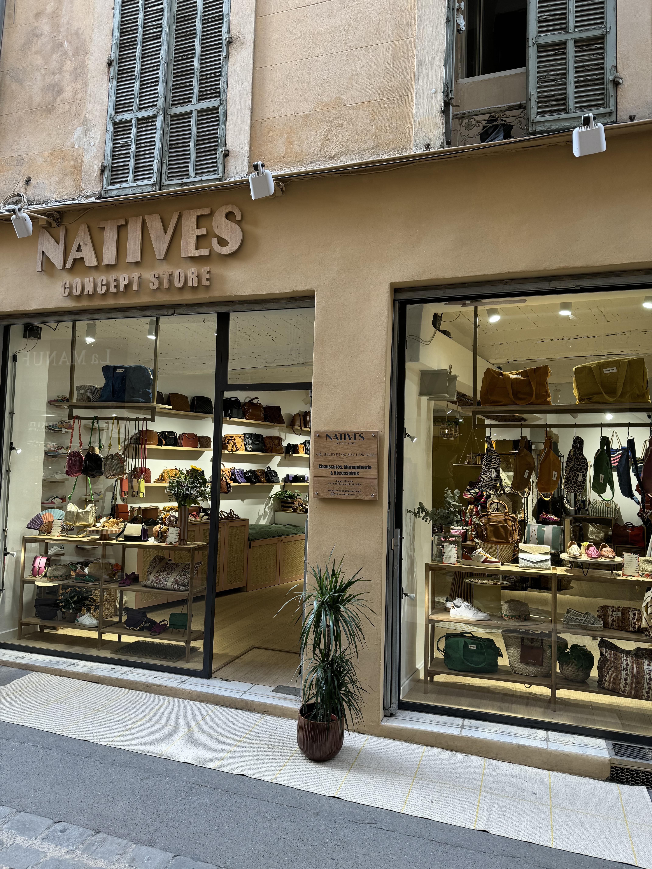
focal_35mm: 24
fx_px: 603
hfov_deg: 56.8
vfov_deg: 71.6
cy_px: 434
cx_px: 326
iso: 64
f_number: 1.78
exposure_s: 1/100
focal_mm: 6.76
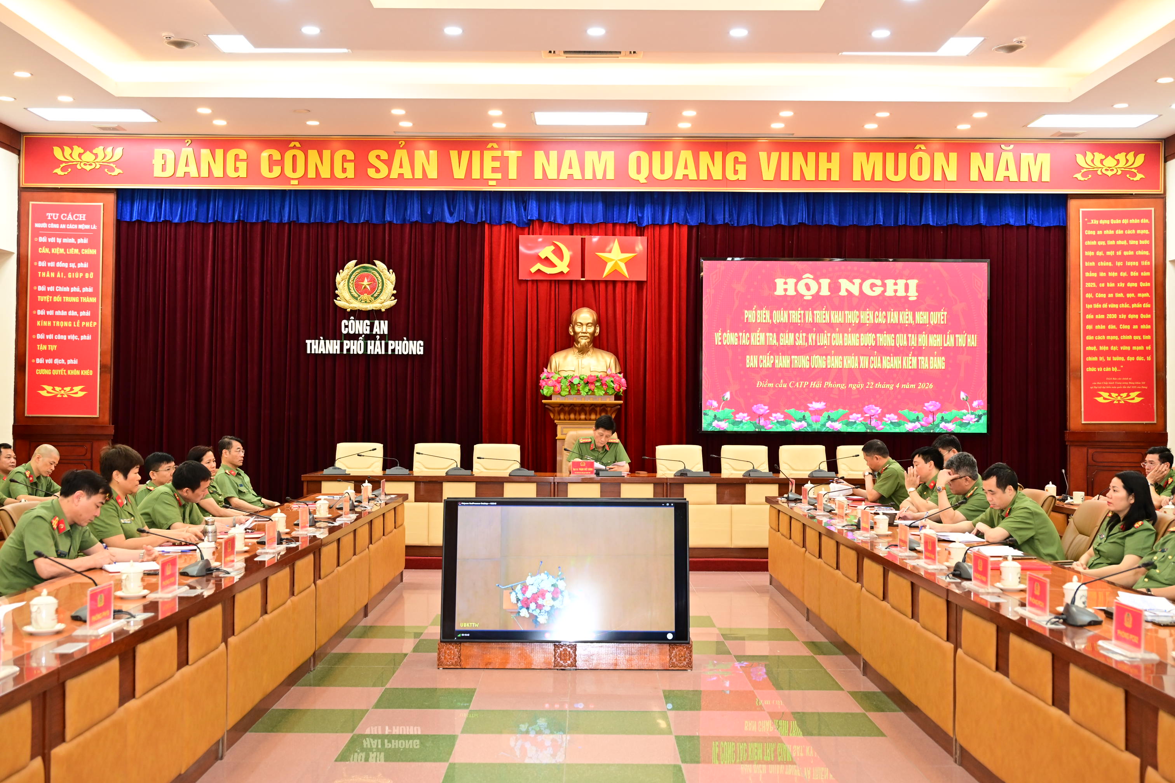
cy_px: 392
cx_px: 588
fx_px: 1273
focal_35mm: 39
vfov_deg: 34.2
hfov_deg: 49.6
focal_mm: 39
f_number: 4
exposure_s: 1/160
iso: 2000
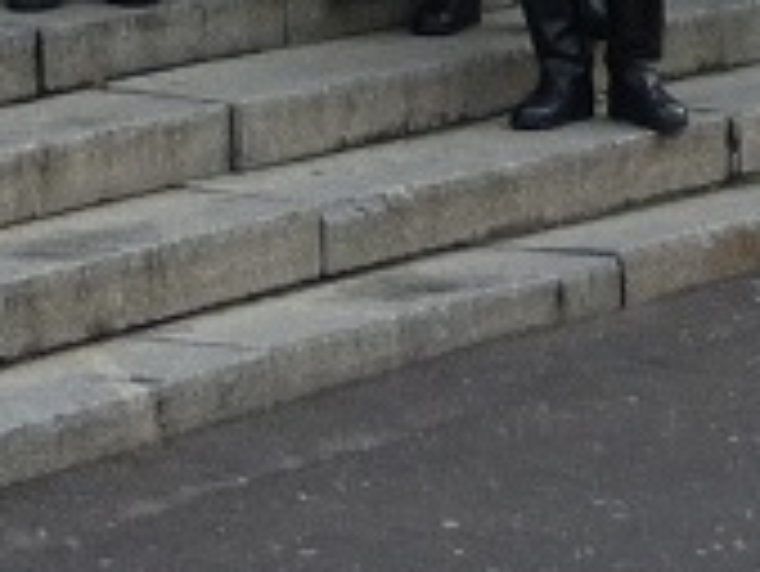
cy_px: -1020
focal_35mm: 191
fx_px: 4196
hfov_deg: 10.3
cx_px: 108
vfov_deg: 7.1
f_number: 2.8
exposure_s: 1/200
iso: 100
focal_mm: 5.5
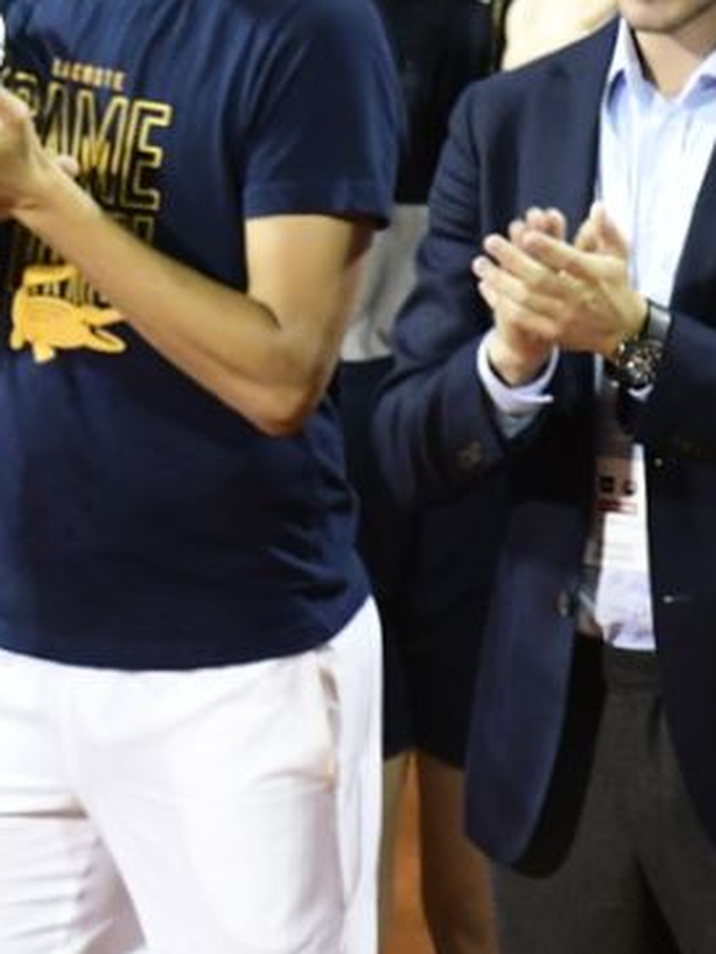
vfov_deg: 2.2
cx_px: -1356
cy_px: 362
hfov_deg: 1.6
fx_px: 24766
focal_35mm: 898
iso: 1600
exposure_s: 1/250
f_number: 4
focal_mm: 170
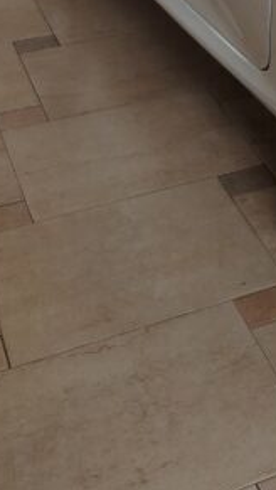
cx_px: 623
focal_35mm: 92
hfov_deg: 11.3
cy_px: -152
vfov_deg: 21.0
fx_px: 1195
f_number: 1.75
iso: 331
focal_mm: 5.25
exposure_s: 1/50
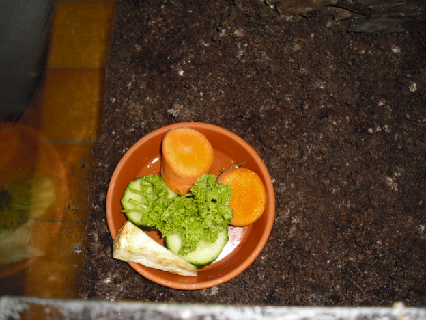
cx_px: 211
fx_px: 480
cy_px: 159
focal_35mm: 39
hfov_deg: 47.9
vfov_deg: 36.8
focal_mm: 6.2
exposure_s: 1/60
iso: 64
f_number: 2.8
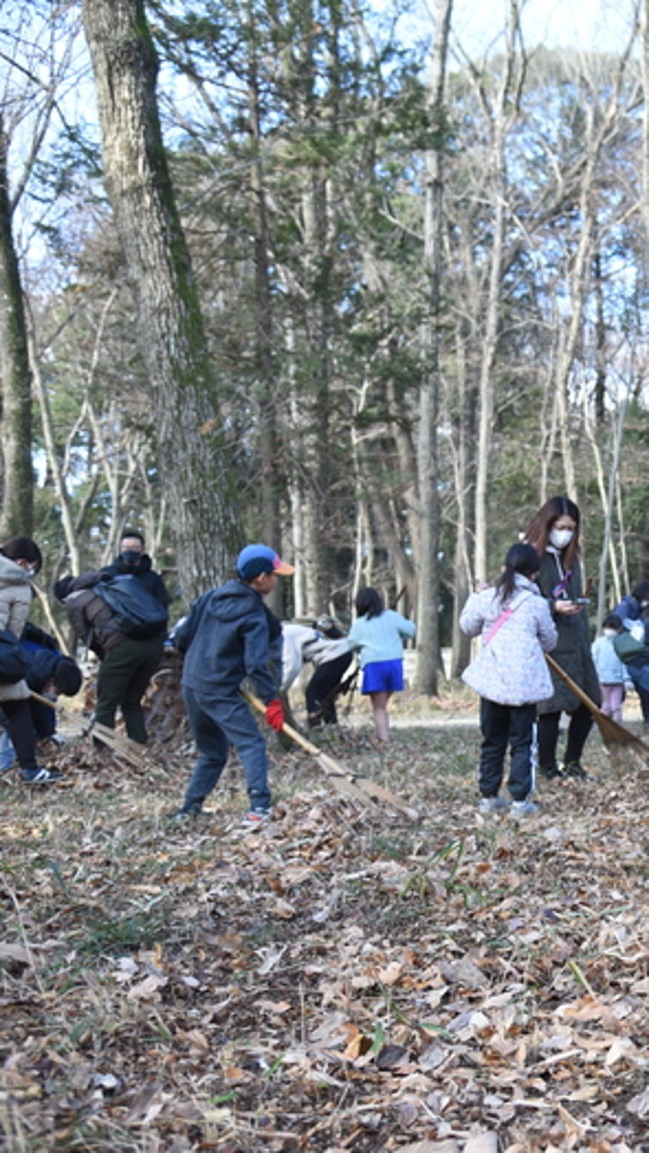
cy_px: 580
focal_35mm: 48
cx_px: 843
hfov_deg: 22.3
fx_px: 1468
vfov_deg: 42.9
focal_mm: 30
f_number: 4
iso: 800
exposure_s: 1/500
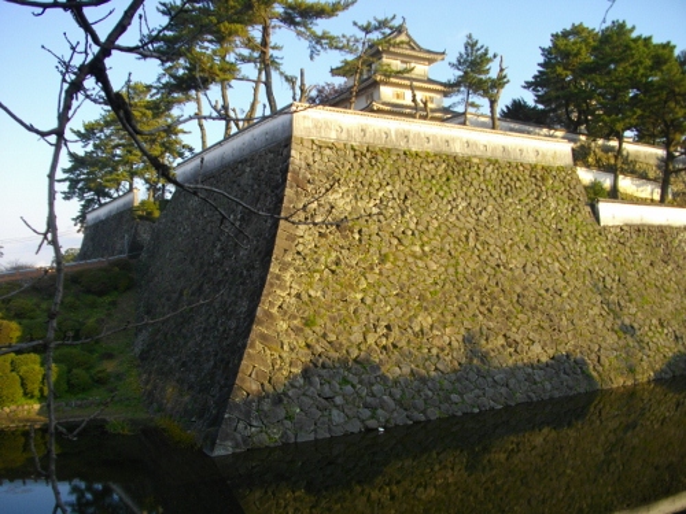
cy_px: 257
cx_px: 343
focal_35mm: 32
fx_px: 634
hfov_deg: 56.8
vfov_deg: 44.2
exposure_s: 1/400
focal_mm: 5.7
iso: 100
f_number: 2.9
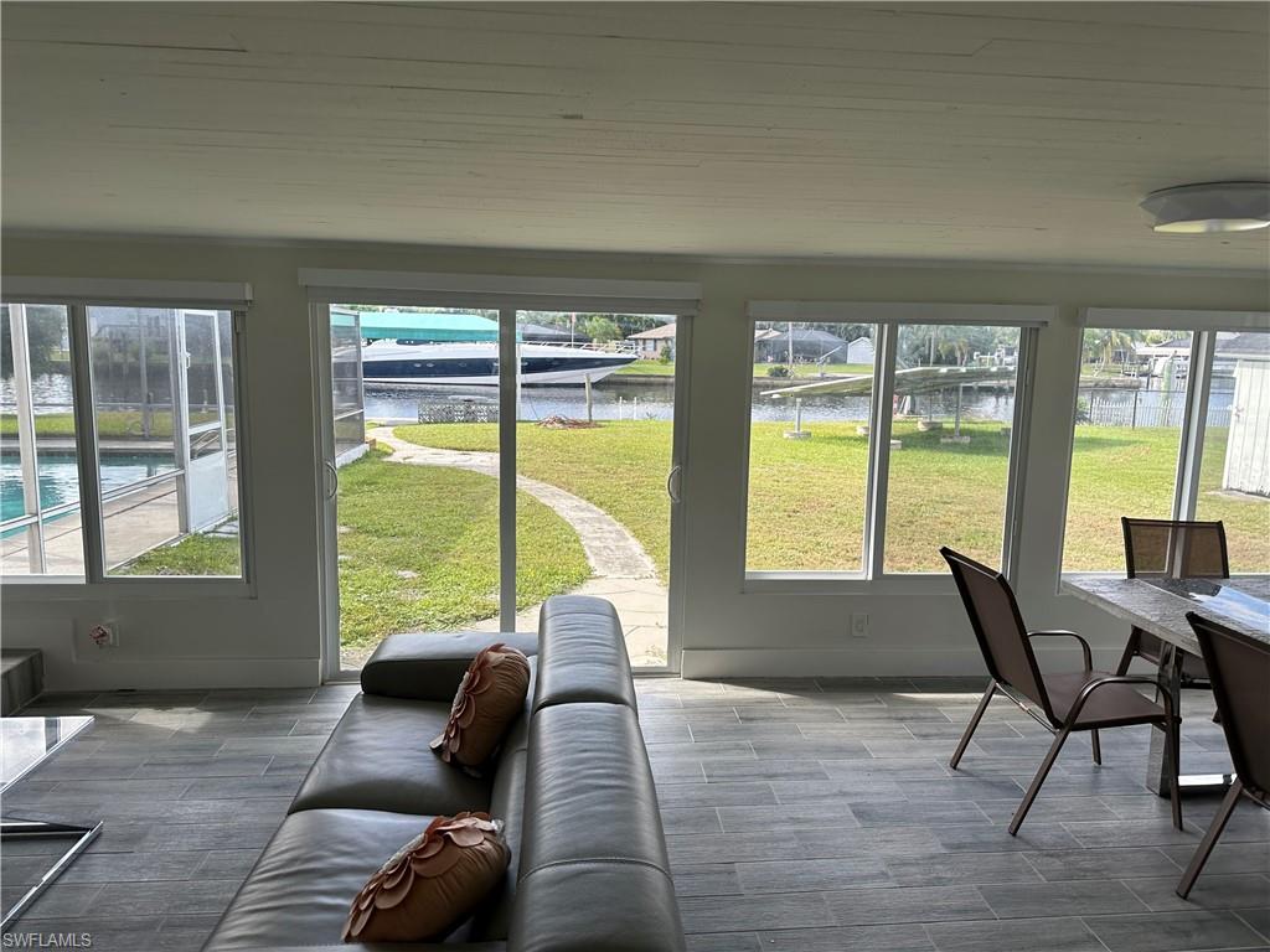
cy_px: 476
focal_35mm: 24
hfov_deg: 71.6
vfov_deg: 56.8
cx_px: 635
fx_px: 881
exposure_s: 1/409
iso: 80
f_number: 1.78
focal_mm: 6.86
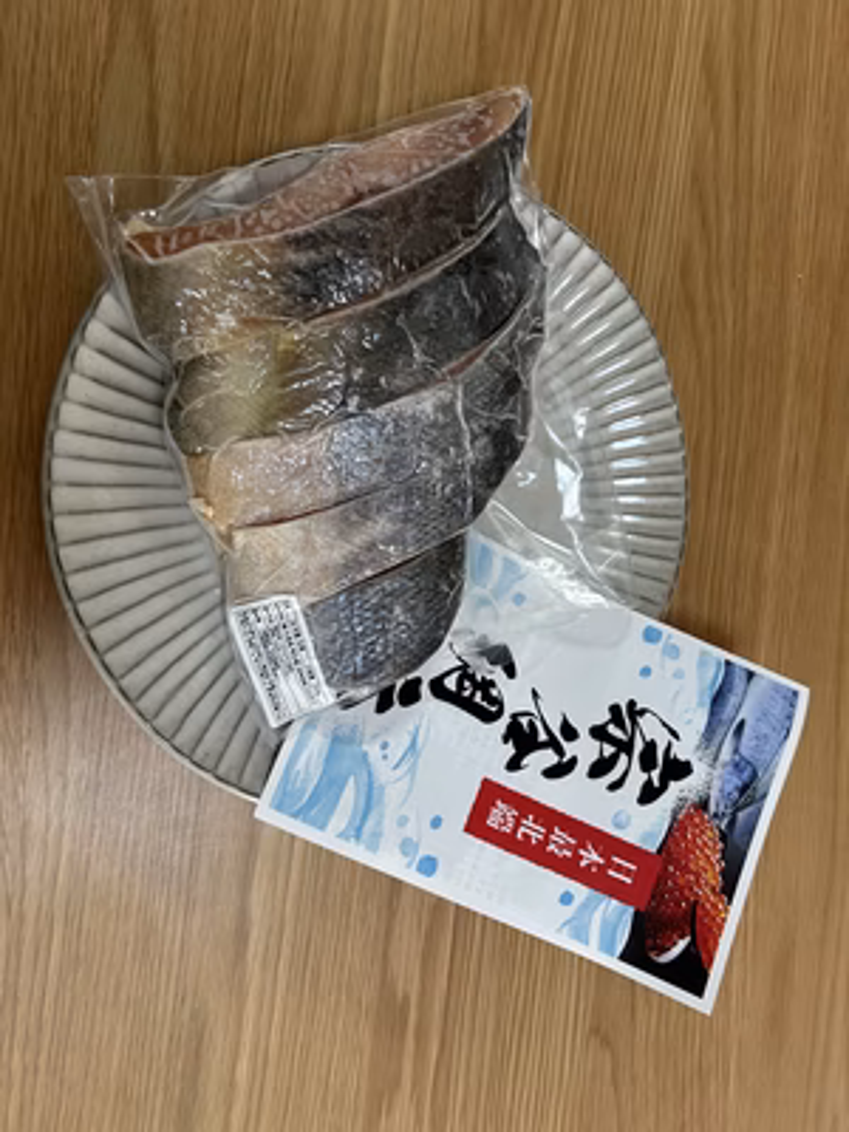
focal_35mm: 26
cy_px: 566
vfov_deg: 67.3
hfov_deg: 53.1
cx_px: 424
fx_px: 850
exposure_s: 1/60
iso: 160
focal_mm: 5.7
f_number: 1.5
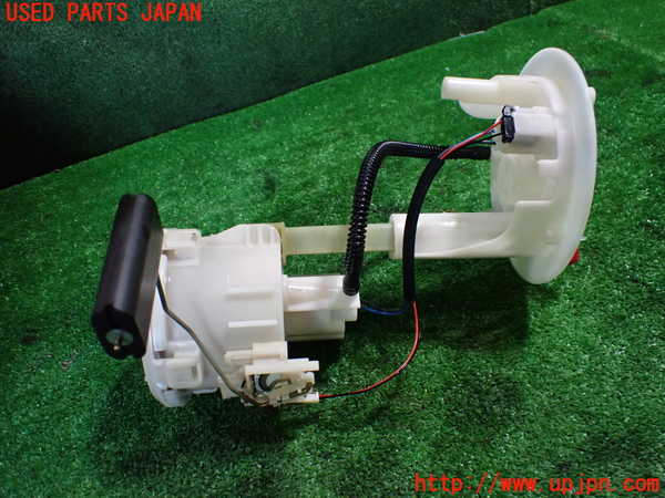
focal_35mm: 30
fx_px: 576
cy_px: 249
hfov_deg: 60.0
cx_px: 332
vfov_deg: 46.8
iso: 640
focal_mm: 5.4
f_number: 2.3
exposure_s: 1/125
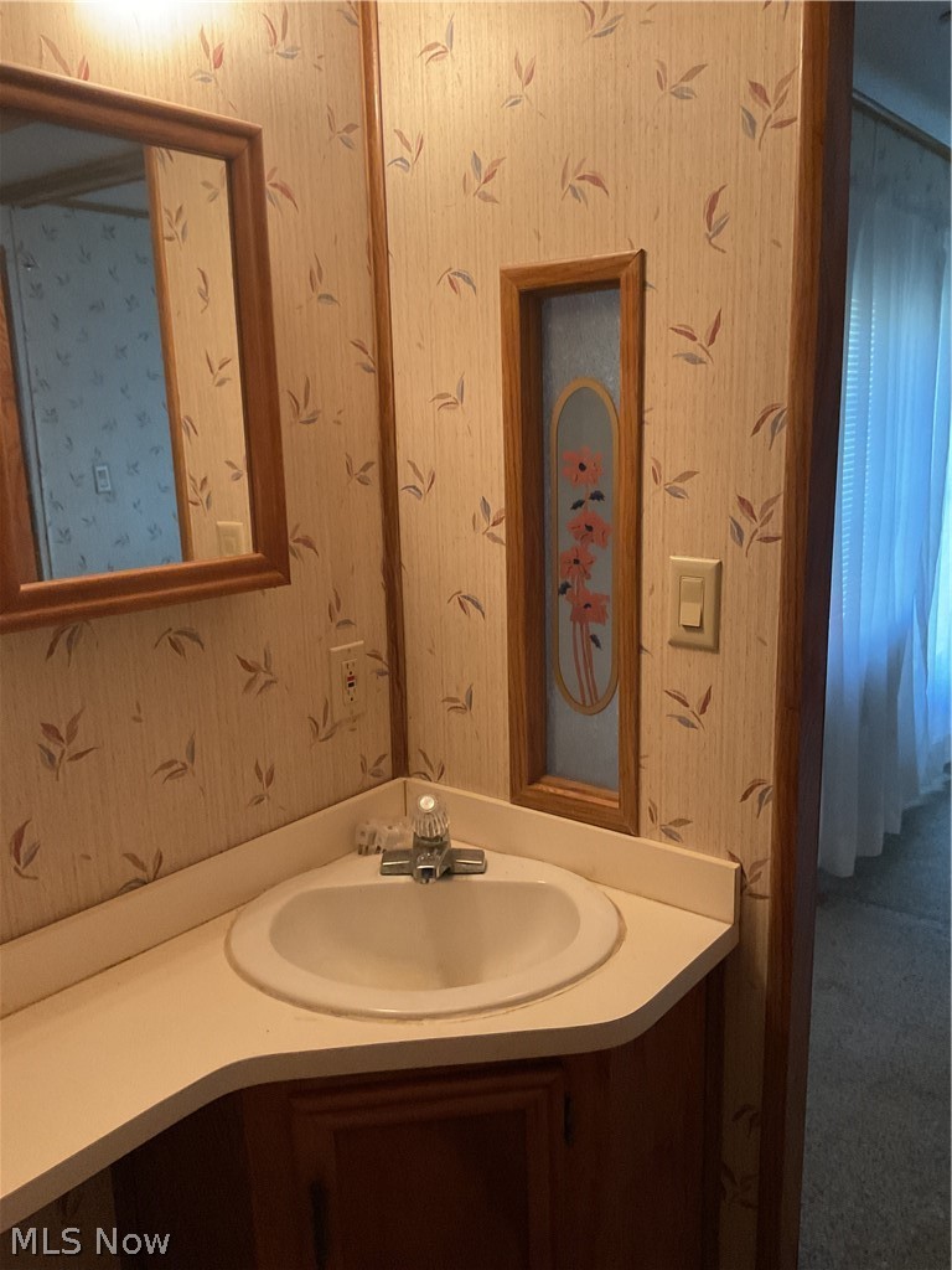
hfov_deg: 48.2
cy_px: 635
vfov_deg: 61.7
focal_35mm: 29
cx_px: 476
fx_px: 1063
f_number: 1.8
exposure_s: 1/40
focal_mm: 3
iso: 320
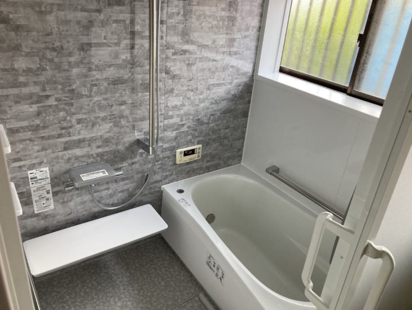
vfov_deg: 49.8
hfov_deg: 63.4
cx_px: 206
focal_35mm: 28
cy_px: 155
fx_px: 333
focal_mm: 3.99
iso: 80
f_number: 1.8
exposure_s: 1/108
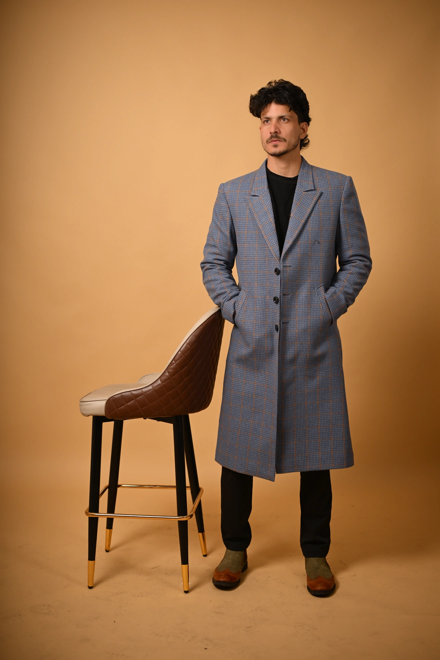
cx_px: 220
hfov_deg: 27.0
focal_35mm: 50
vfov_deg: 39.6
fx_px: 917
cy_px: 330
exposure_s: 1/1000
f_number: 2.2
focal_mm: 50
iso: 125
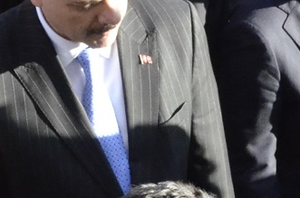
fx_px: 2860
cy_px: 159
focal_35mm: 344
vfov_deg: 4.0
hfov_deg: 6.0
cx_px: 226
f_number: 13
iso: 3200
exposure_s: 1/640
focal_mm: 38
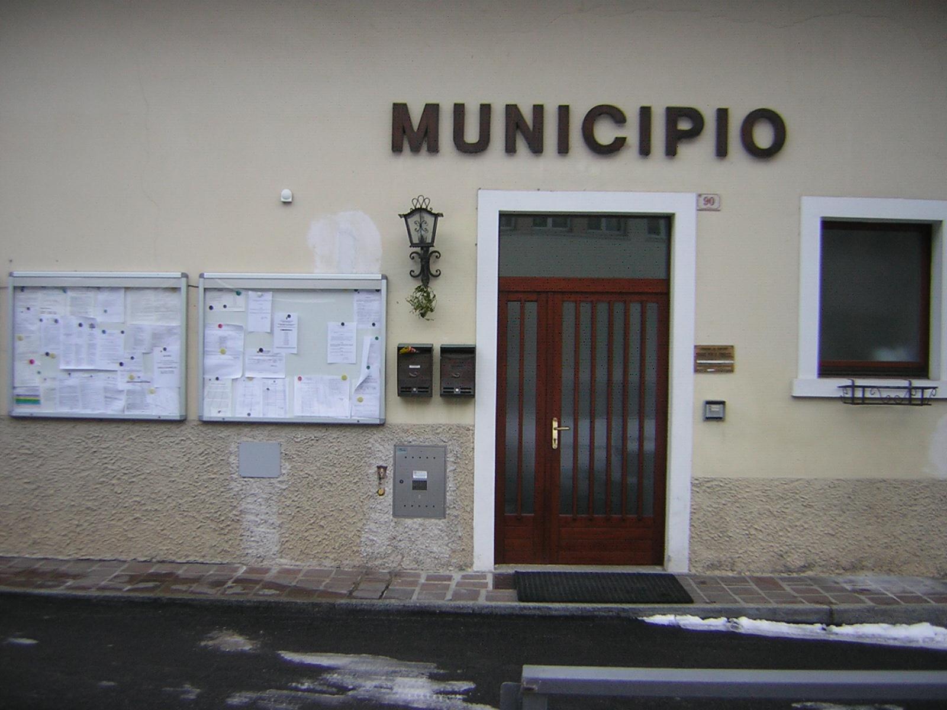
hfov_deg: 51.4
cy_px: 355
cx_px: 474
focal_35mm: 36
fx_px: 985
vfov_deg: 39.7
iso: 50
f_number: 2.6
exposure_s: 1/110
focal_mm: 4.7
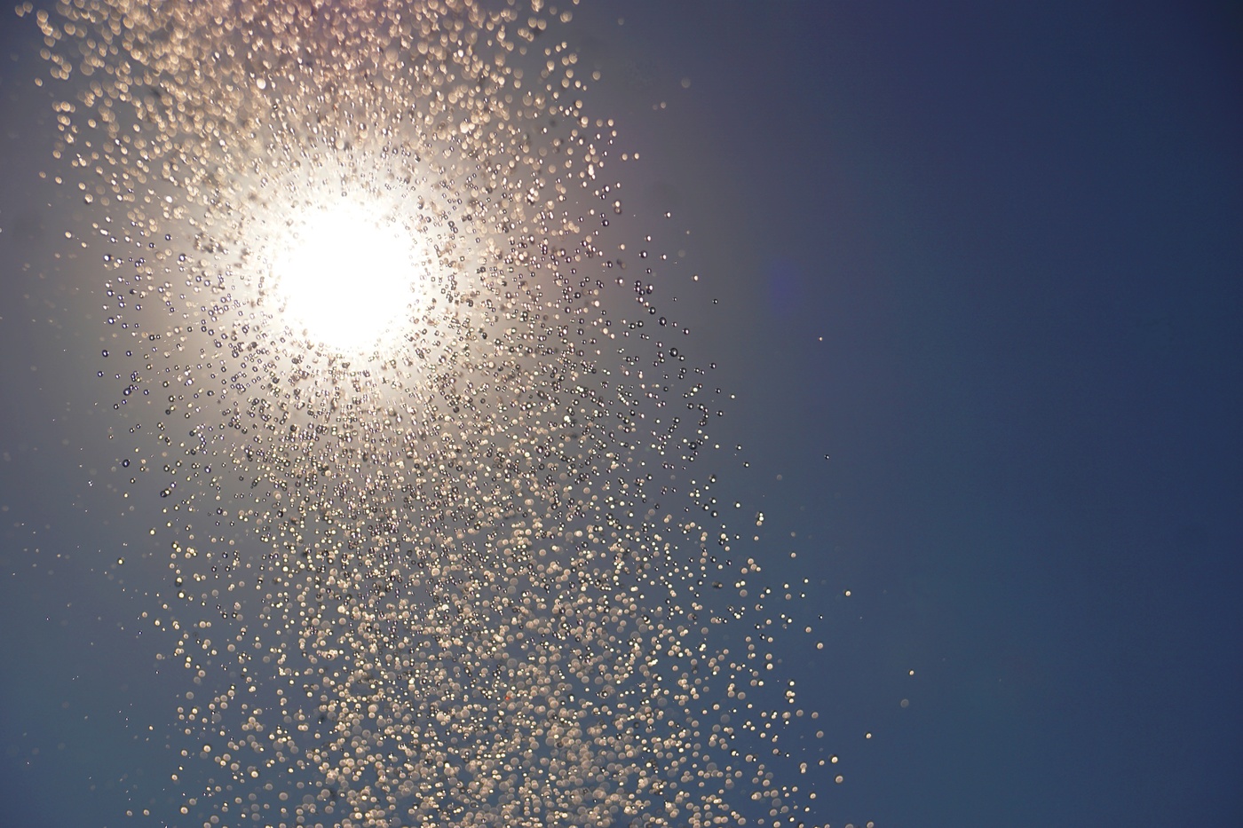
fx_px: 3884
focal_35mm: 112
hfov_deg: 18.2
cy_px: 414
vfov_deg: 12.2
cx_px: 622
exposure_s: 1/5000
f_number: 5.6
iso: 100
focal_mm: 75
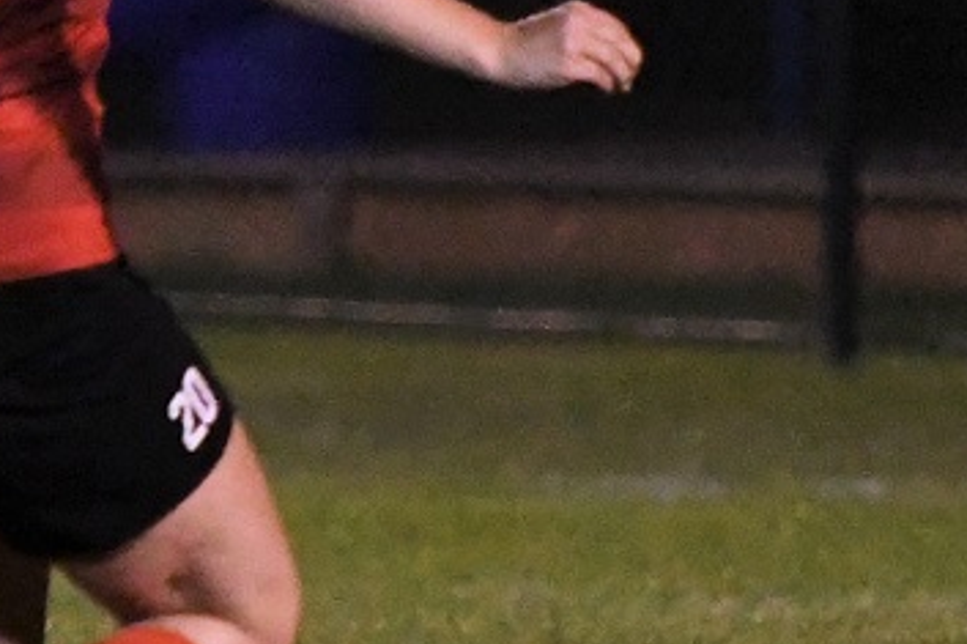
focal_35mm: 775
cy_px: 138
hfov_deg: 2.7
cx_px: 375
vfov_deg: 1.8
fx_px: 20795
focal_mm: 165
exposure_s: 1/800
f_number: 2.8
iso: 8000
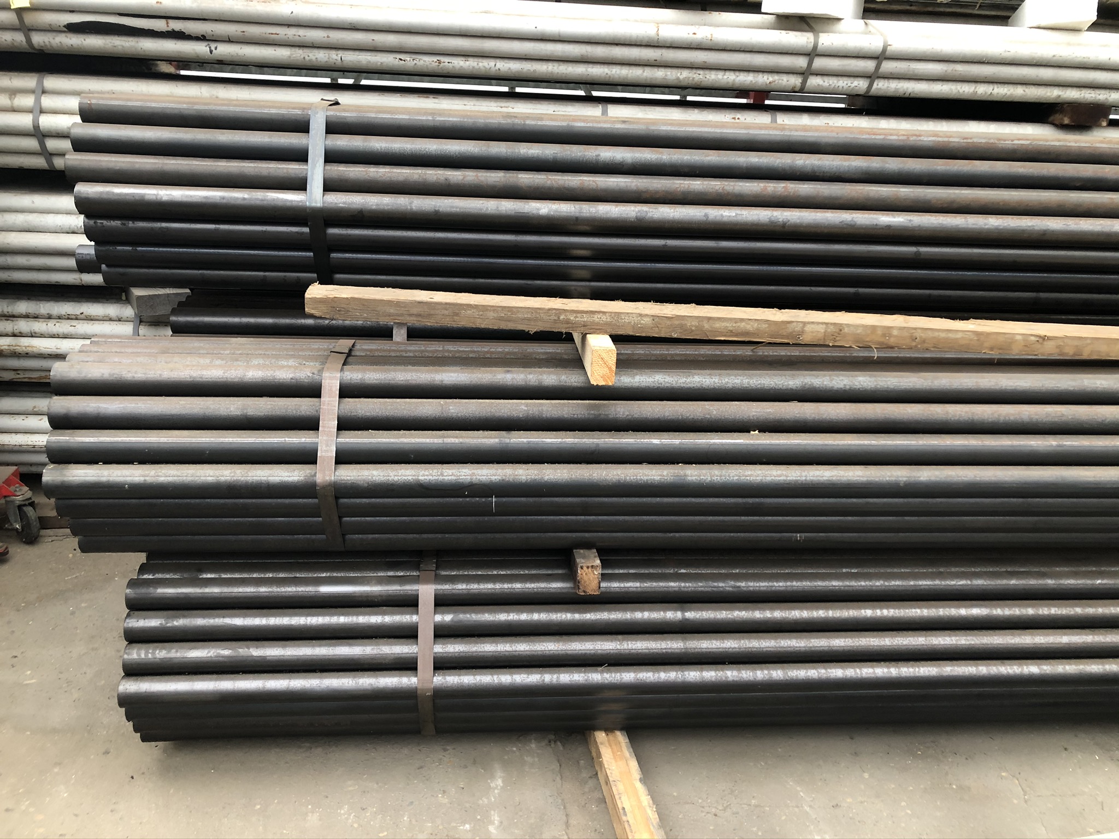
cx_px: 560
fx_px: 905
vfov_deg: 49.7
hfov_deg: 63.4
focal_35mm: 28
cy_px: 420
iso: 40
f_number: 1.8
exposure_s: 1/15
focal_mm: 3.99
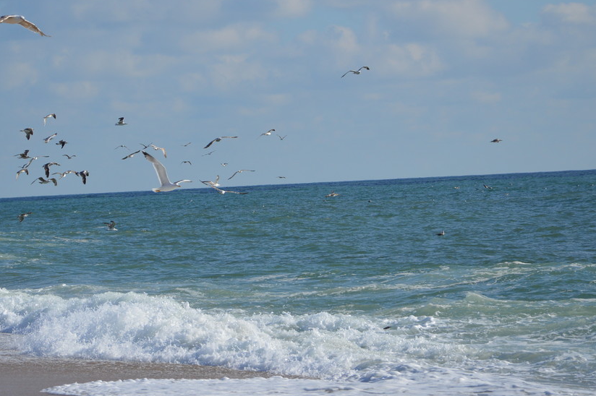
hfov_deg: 8.4
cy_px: 130
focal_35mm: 245
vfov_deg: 5.6
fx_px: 4049
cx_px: 242
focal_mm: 105
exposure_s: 1/640
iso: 100
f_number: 6.3
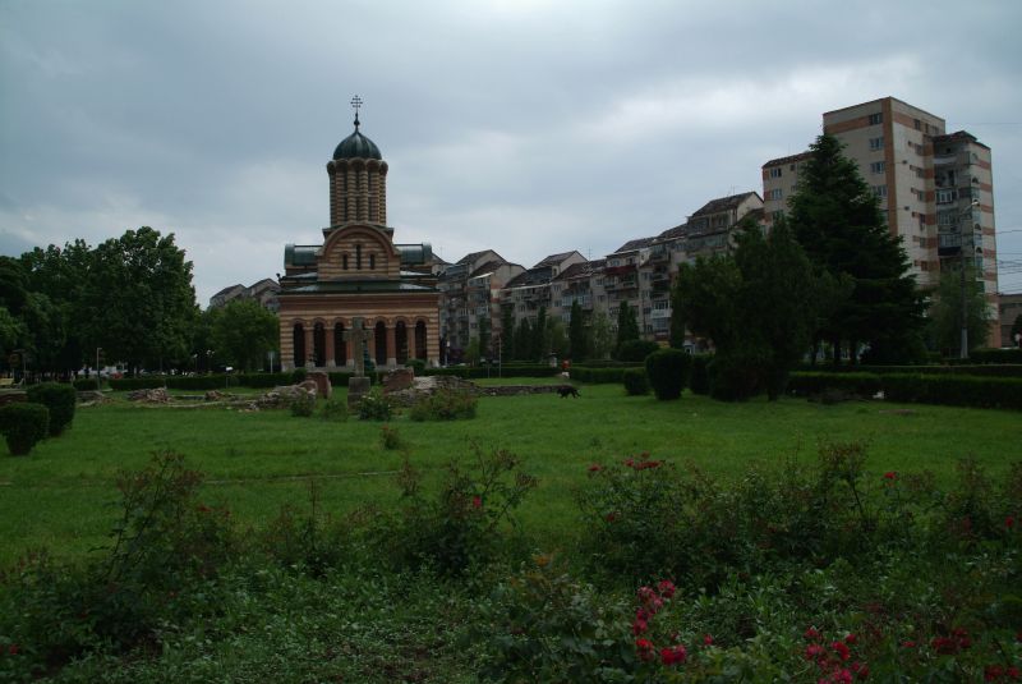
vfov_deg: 48.0
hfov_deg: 67.3
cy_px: 342
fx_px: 767
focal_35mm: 27
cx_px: 511
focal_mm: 18
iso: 200
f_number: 8
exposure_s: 1/250
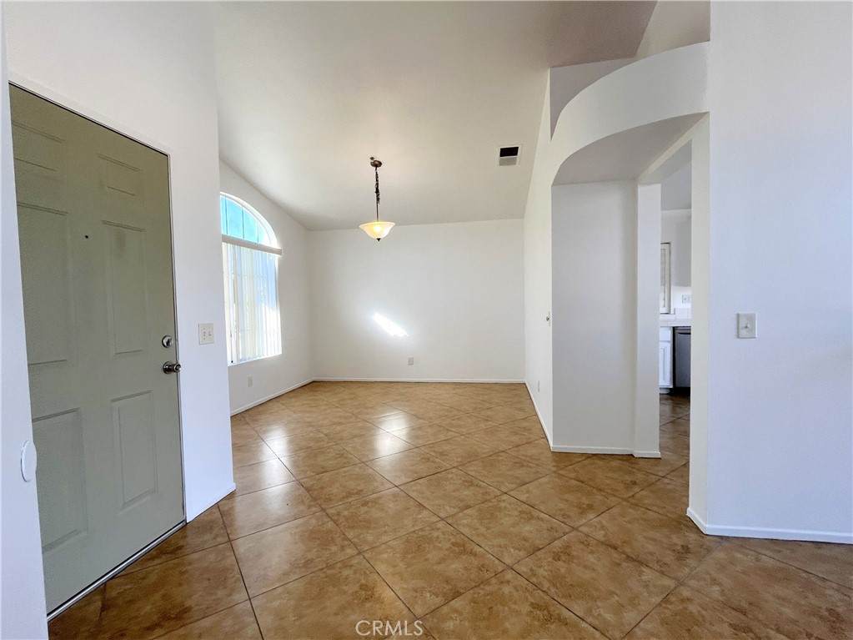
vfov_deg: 85.7
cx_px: 426
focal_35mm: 14
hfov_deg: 102.1
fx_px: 345
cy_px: 320
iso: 64
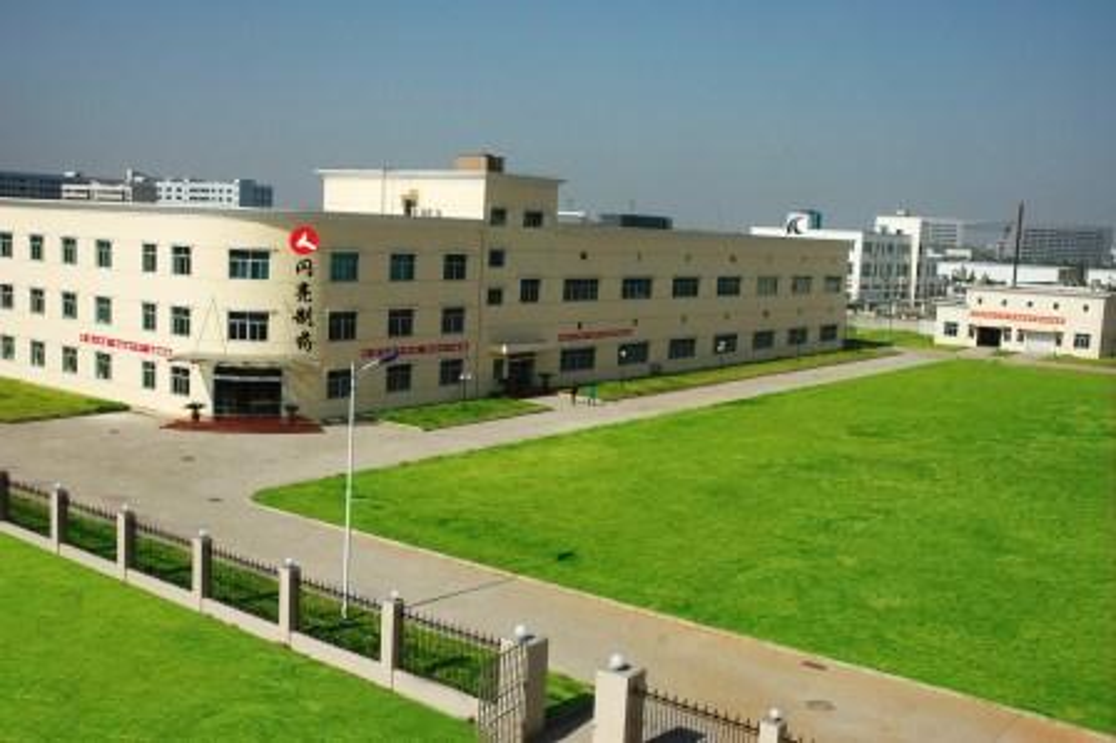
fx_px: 1162
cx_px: 558
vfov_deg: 35.4
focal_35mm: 38
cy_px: 372
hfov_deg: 51.3
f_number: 10
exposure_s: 1/400
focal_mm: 25
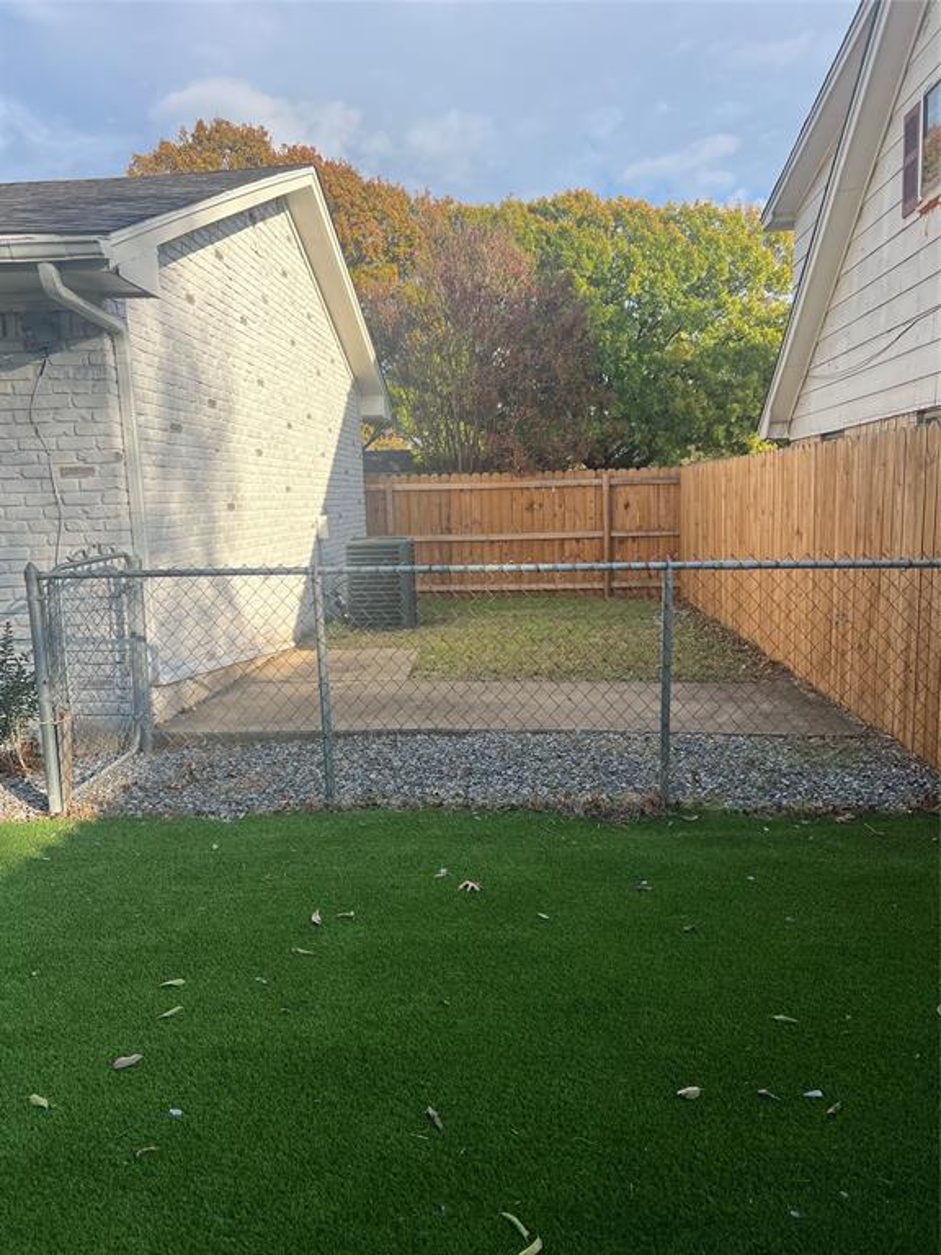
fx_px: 942
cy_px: 628
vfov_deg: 67.3
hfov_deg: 53.1
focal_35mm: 26
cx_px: 470
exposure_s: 1/1808
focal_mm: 5.7
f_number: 1.5
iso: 50
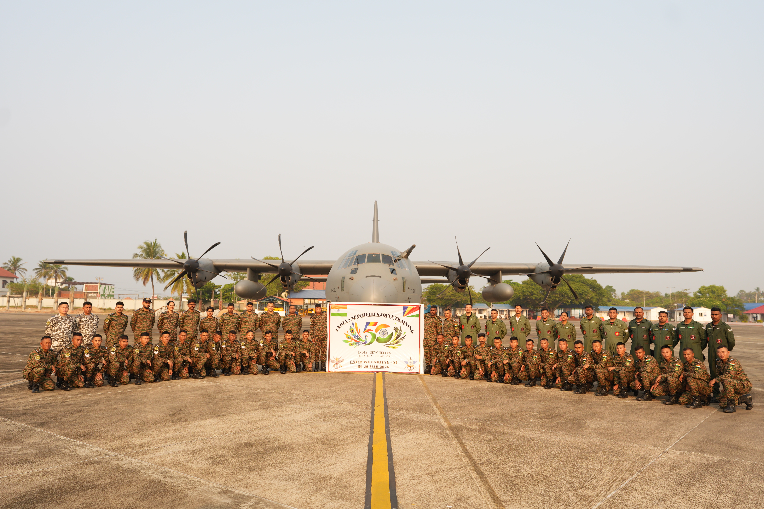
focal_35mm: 28
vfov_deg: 46.4
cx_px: 382
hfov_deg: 65.5
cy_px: 254
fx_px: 594
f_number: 3.2
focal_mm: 28
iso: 100
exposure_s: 1/500
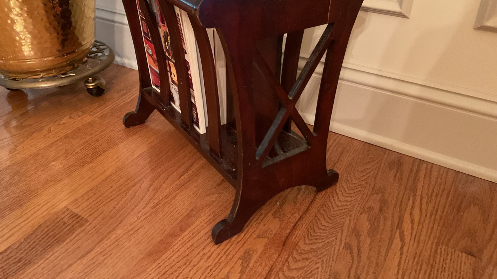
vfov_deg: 36.6
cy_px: 114
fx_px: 422
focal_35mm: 32
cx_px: 246
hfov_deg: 61.0
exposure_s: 1/30
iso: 400
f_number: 1.8
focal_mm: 3
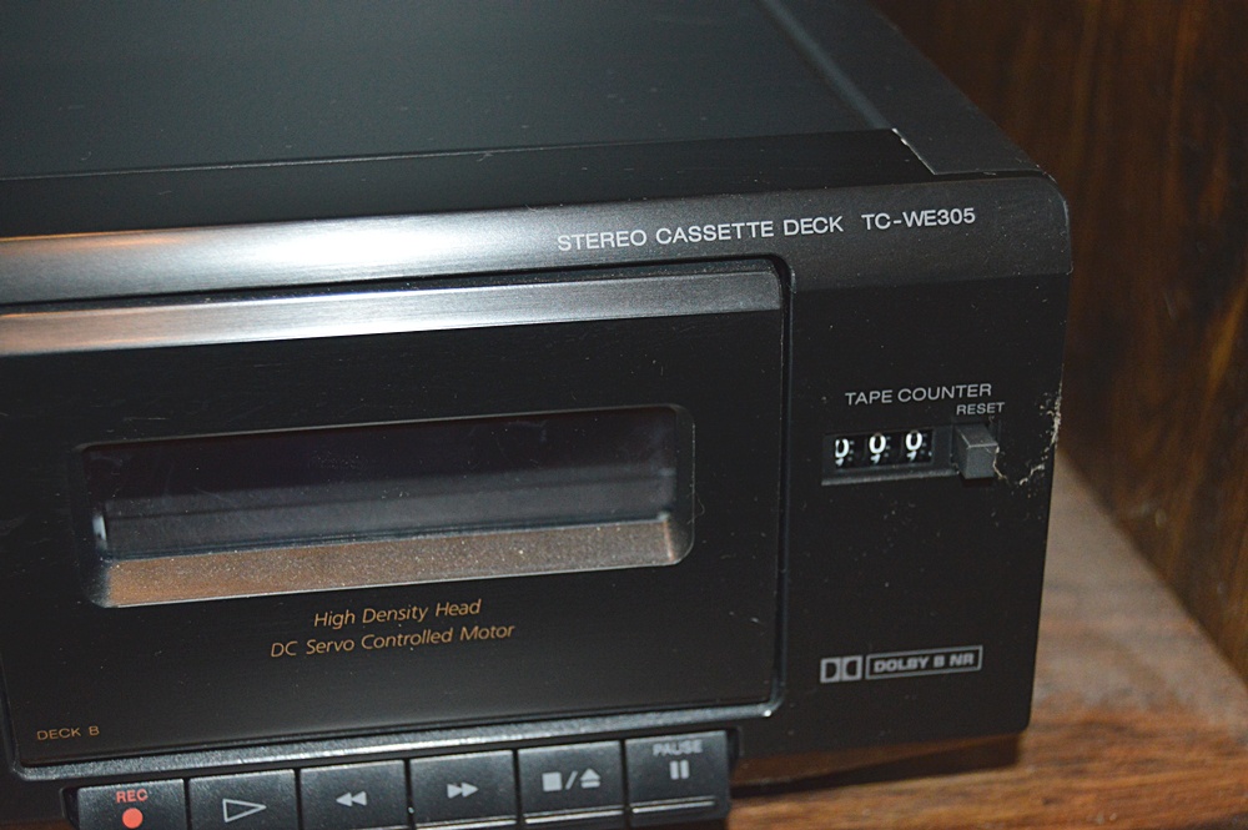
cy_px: 415
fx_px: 1974
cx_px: 624
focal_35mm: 57
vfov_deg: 23.7
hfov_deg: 35.1
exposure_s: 1/60
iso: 1800
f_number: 4.8
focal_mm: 38
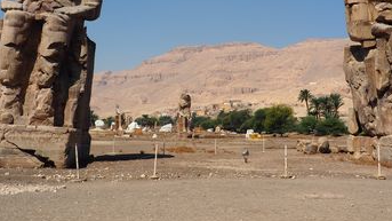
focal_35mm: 54
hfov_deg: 38.4
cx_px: 226
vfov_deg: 21.8
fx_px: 561
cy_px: 28
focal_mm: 17
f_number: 10
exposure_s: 1/400
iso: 200
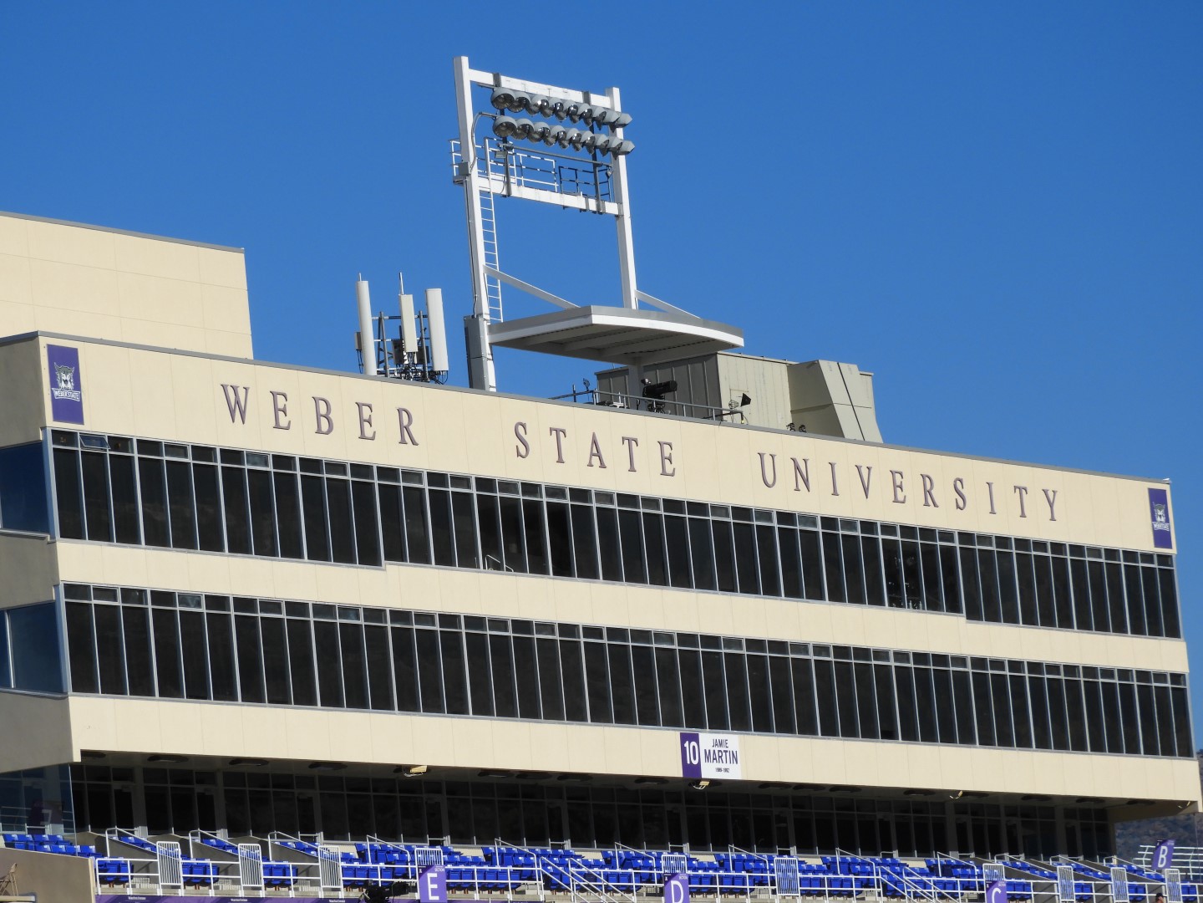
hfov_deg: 9.9
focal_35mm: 200
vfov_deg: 7.4
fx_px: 6951
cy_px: 452
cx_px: 602
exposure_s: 1/1000
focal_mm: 35.8
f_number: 5.3
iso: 100
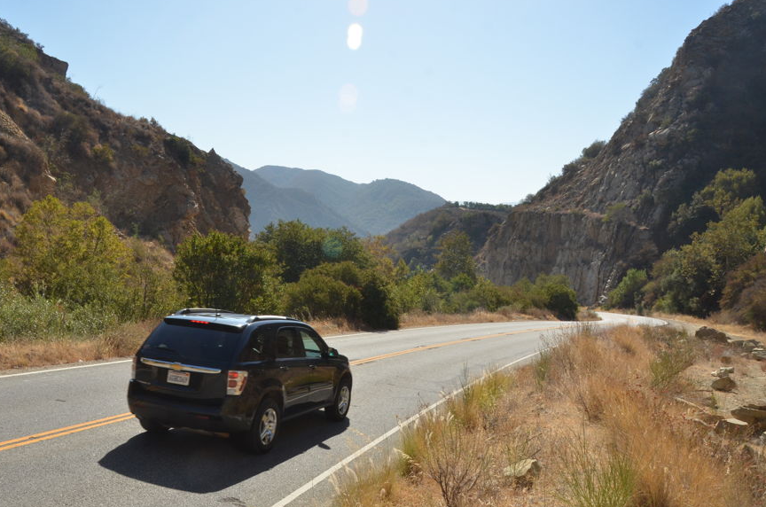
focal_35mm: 32
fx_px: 679
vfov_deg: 40.8
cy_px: 294
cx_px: 328
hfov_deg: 58.6
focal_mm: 18
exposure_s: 1/500
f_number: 11
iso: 400
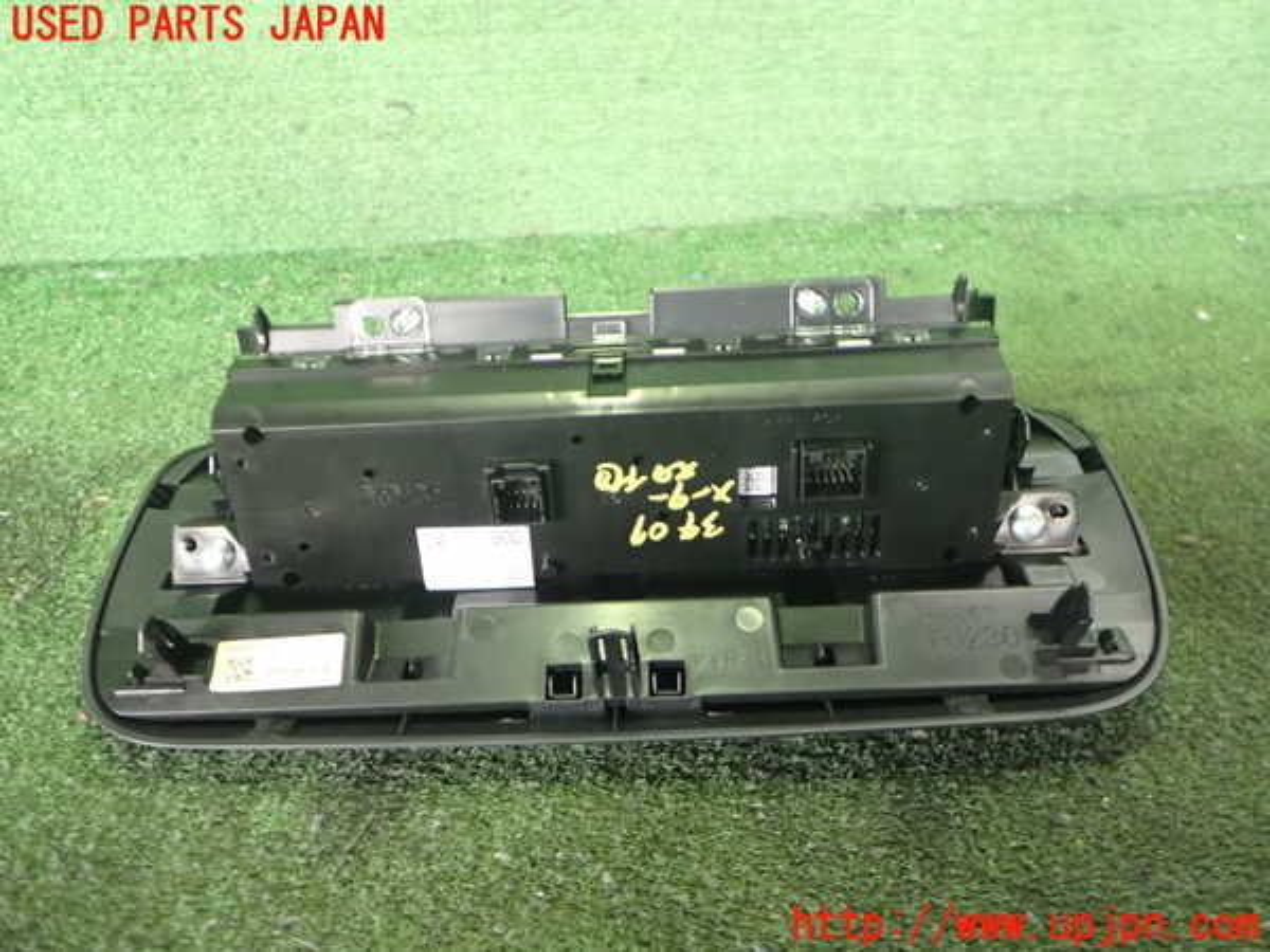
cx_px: 635
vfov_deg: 46.8
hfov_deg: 60.0
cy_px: 476
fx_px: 1101
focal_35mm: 30
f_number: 2.3
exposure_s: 1/60
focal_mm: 5.4
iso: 1000
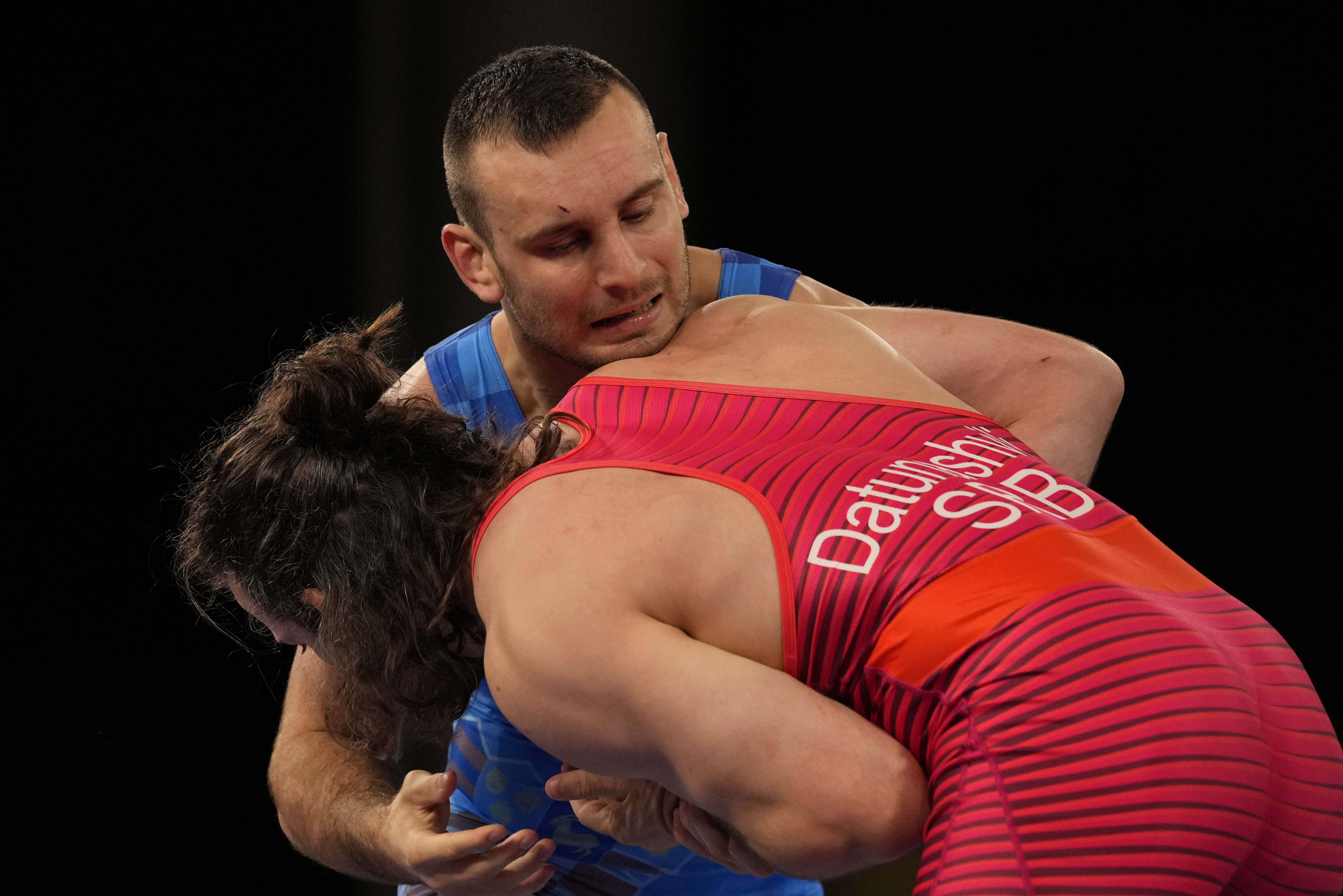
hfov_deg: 10.3
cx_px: 672
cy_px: 448
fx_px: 7461
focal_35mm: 200
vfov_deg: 6.9
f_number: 4
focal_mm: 200
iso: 2500
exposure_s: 1/2500
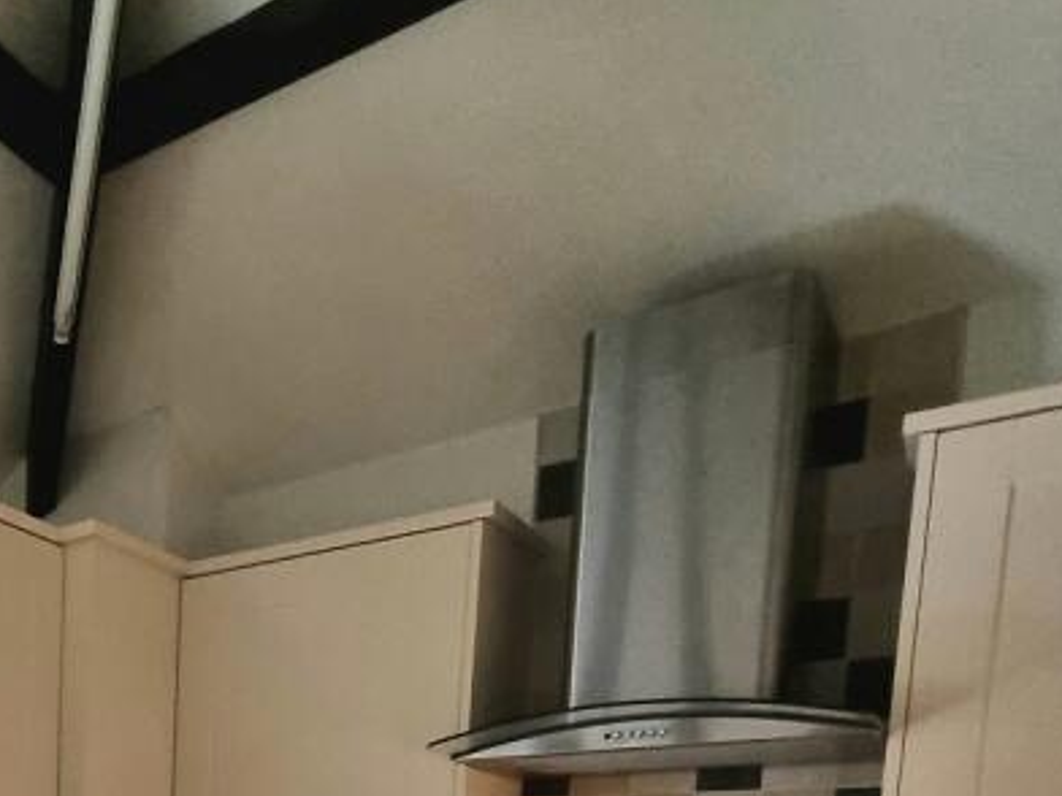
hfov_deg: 45.9
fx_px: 1043
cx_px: 14
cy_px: 1013
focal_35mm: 34
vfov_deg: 32.4
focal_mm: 2.2
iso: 320
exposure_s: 1/50
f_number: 2.2
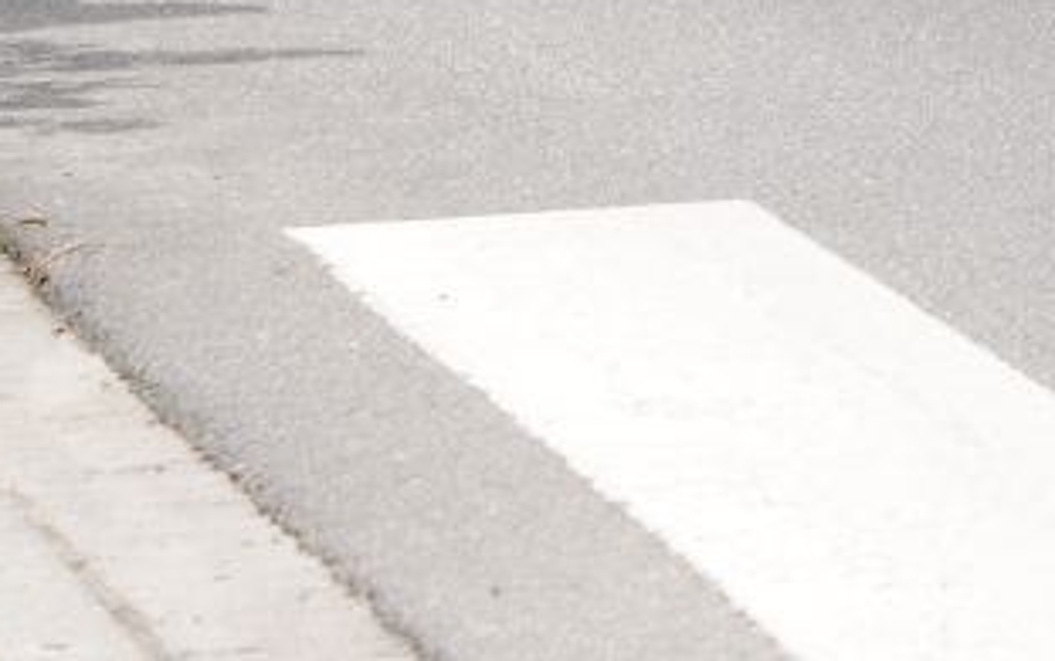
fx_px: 12864
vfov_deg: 2.9
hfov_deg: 4.7
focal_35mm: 447
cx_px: 1686
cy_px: -795
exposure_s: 1/200
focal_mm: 105
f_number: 5.6
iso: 100
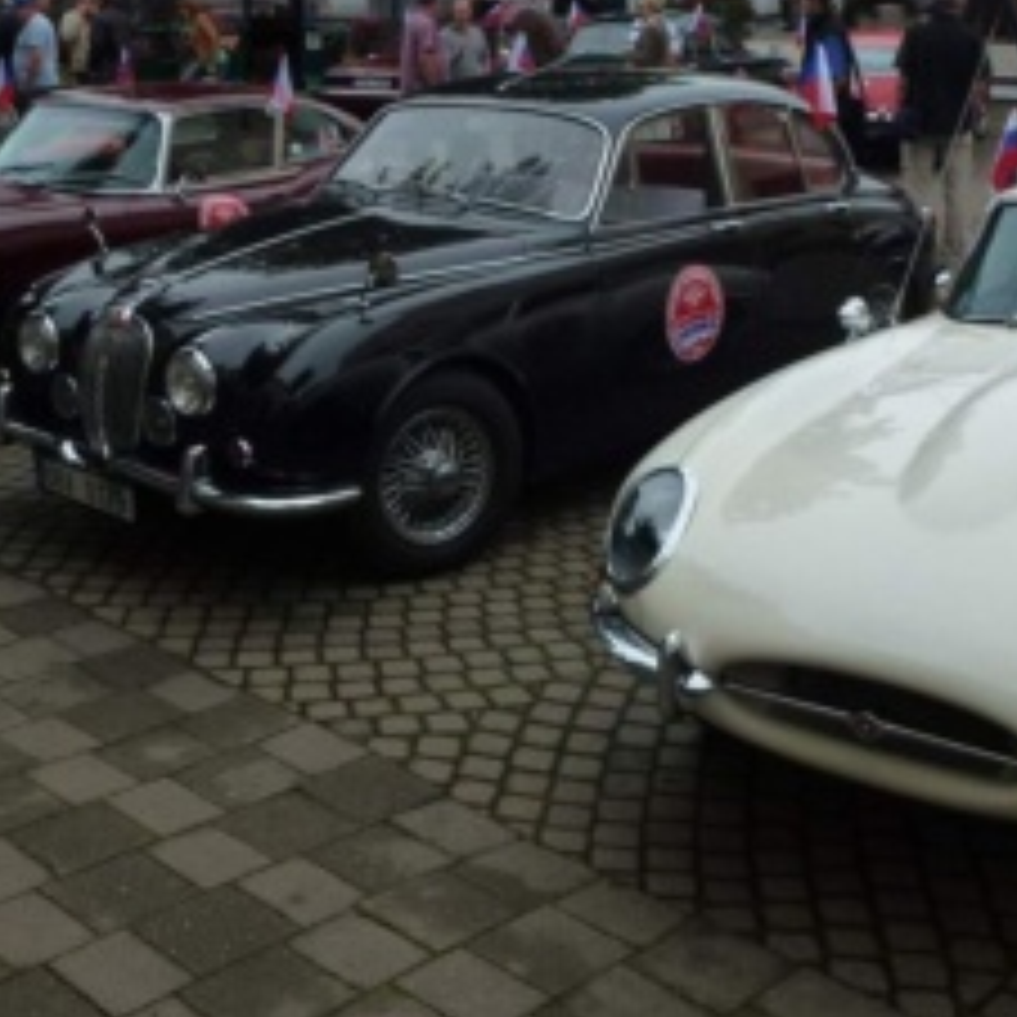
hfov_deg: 36.0
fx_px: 1562
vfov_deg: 35.0
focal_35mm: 47
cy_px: 209
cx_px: 472
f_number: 3.5
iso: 160
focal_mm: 4.3
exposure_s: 1/125
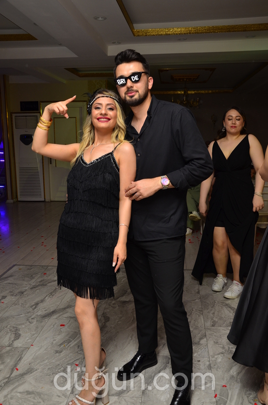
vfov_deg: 57.3
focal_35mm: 33
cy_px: 202
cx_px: 134
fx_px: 370
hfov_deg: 39.8
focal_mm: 22
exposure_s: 1/100
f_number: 5
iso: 320
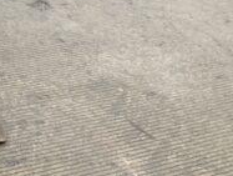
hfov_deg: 18.2
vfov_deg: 14.1
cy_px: -79
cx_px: -86
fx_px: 668
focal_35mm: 99
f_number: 1.8
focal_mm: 3
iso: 50
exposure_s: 1/122
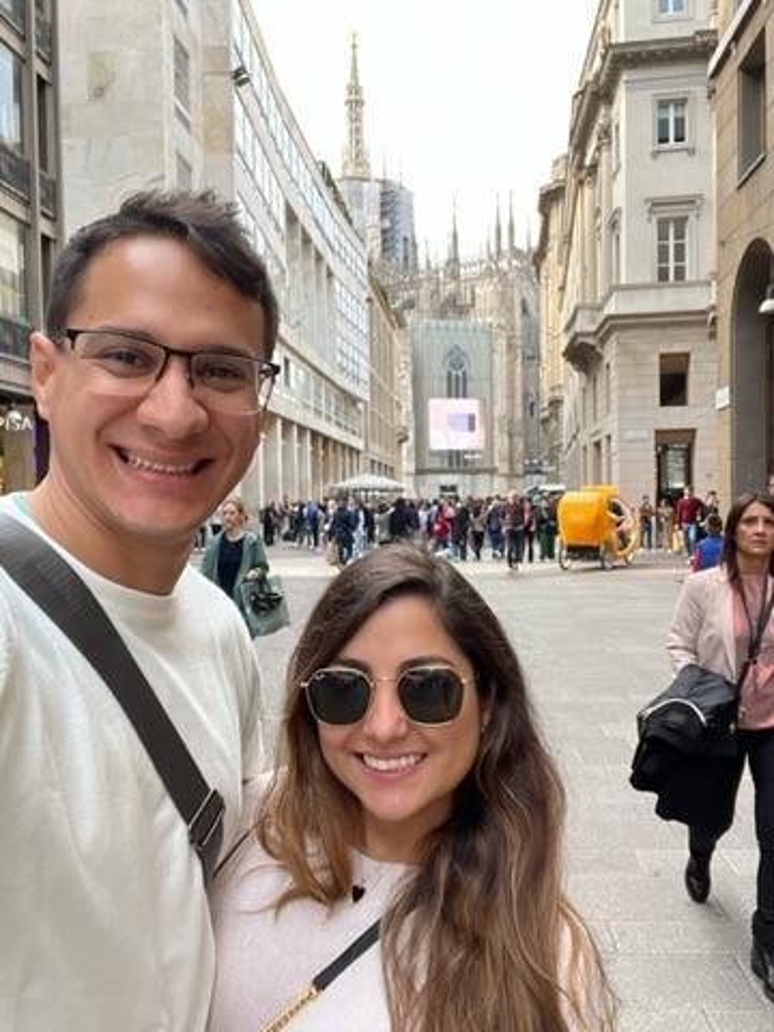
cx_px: 387
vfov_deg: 60.0
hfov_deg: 46.8
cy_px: 516
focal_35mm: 30
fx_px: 894
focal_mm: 2.71
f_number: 2.2
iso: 50
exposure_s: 1/121
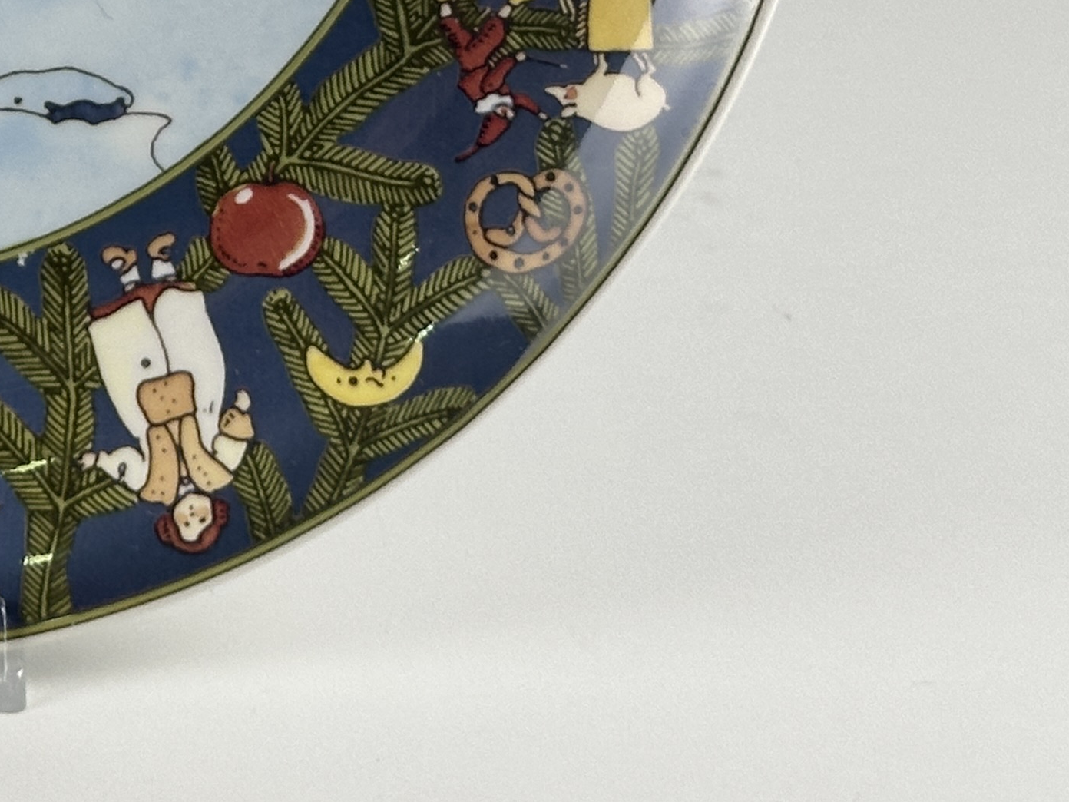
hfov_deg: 13.6
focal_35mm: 139
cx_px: -339
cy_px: -306
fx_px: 4293
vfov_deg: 10.4
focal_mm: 6.86
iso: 64
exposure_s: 1/176
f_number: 1.78
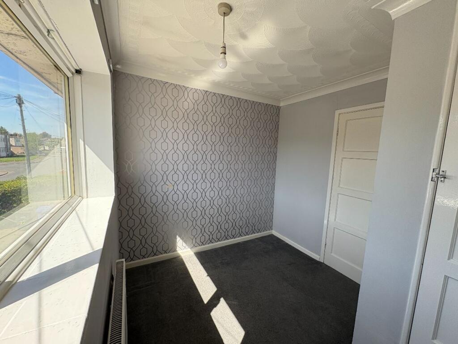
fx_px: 185
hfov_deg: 102.1
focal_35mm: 14
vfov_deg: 85.7
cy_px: 172
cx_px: 229
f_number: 2.2
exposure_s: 1/277
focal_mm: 2.22
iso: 64
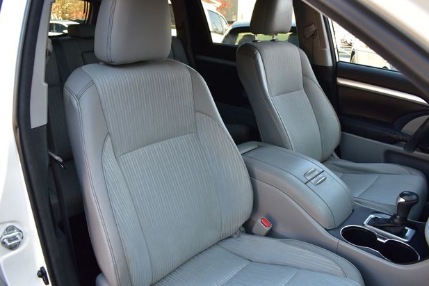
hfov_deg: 65.5
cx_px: 220
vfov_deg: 46.4
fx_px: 334
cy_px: 138
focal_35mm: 28
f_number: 8
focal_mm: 18
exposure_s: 1/50
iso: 400
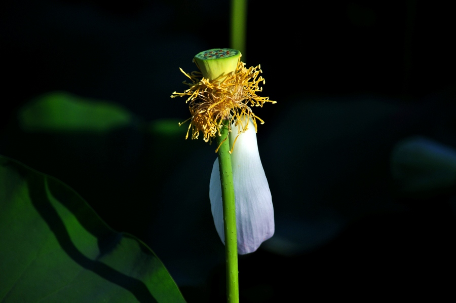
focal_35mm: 450
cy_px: 152
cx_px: 228
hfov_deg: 4.6
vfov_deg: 3.0
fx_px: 5694
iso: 200
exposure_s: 1/1600
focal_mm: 300
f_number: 5.6
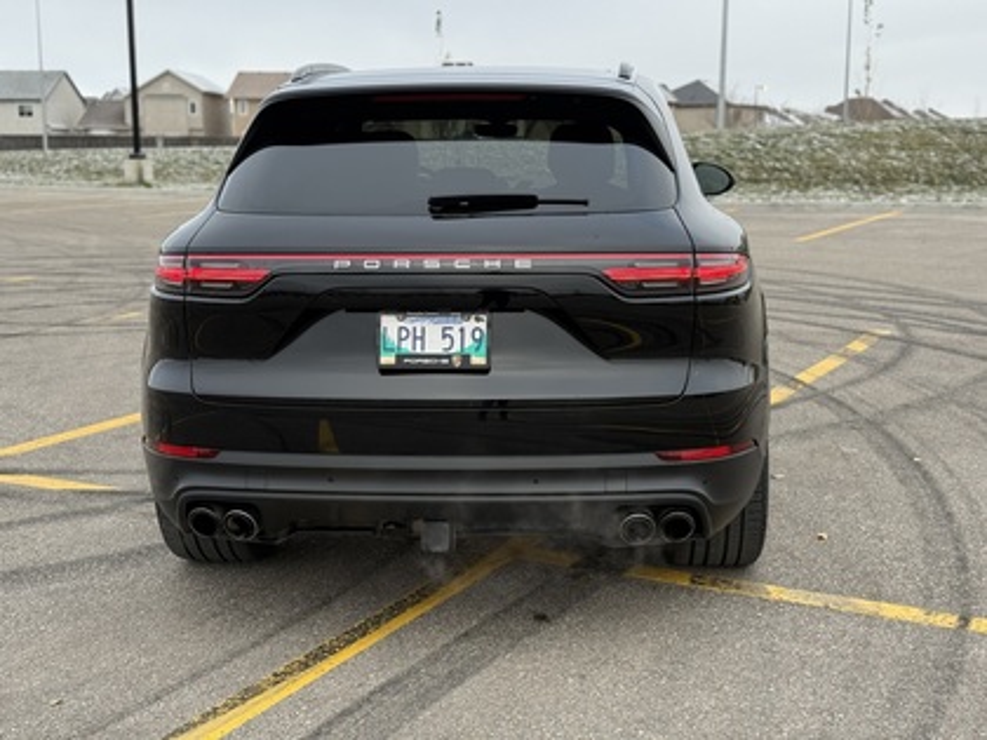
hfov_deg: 39.7
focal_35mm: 48
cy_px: 370
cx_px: 494
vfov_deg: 30.3
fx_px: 1369
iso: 100
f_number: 1.78
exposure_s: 1/566
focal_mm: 6.76
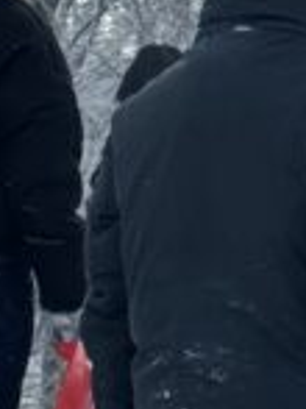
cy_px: 676
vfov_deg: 5.8
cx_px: -401
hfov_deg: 4.3
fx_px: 3954
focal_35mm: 335
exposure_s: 1/1923
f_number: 1.78
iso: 64
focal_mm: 6.76
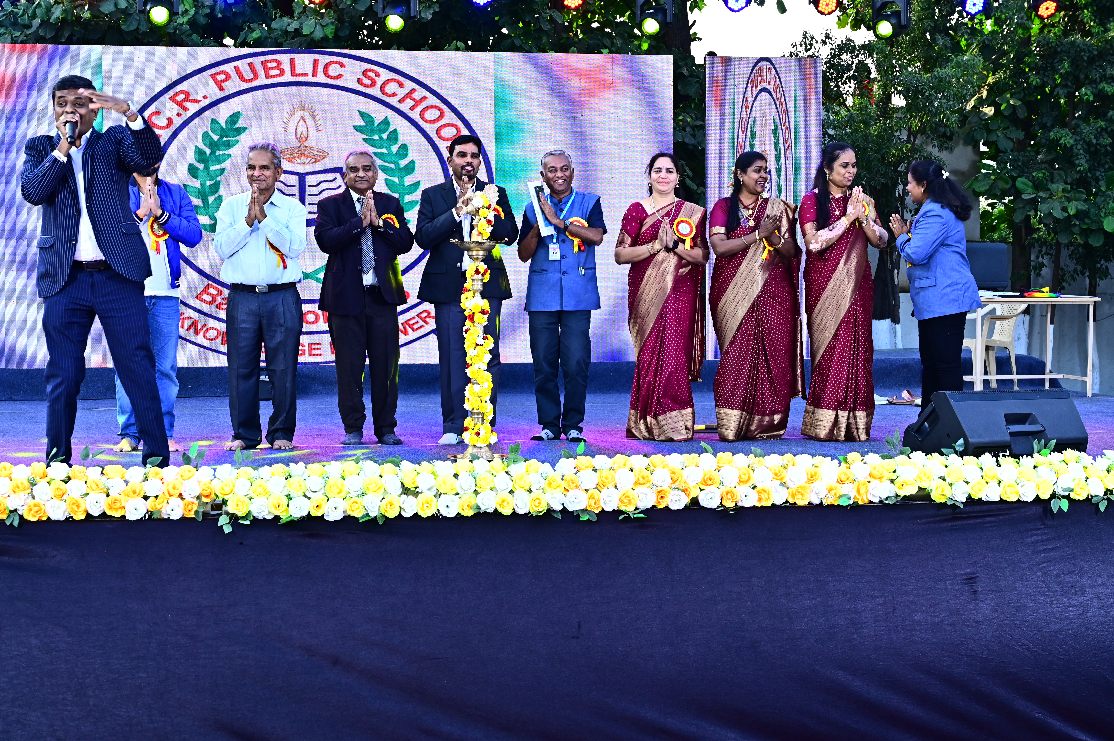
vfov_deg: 26.0
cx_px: 563
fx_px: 1608
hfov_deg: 38.2
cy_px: 359
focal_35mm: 52
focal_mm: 47
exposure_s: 1/125
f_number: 7.1
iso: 320
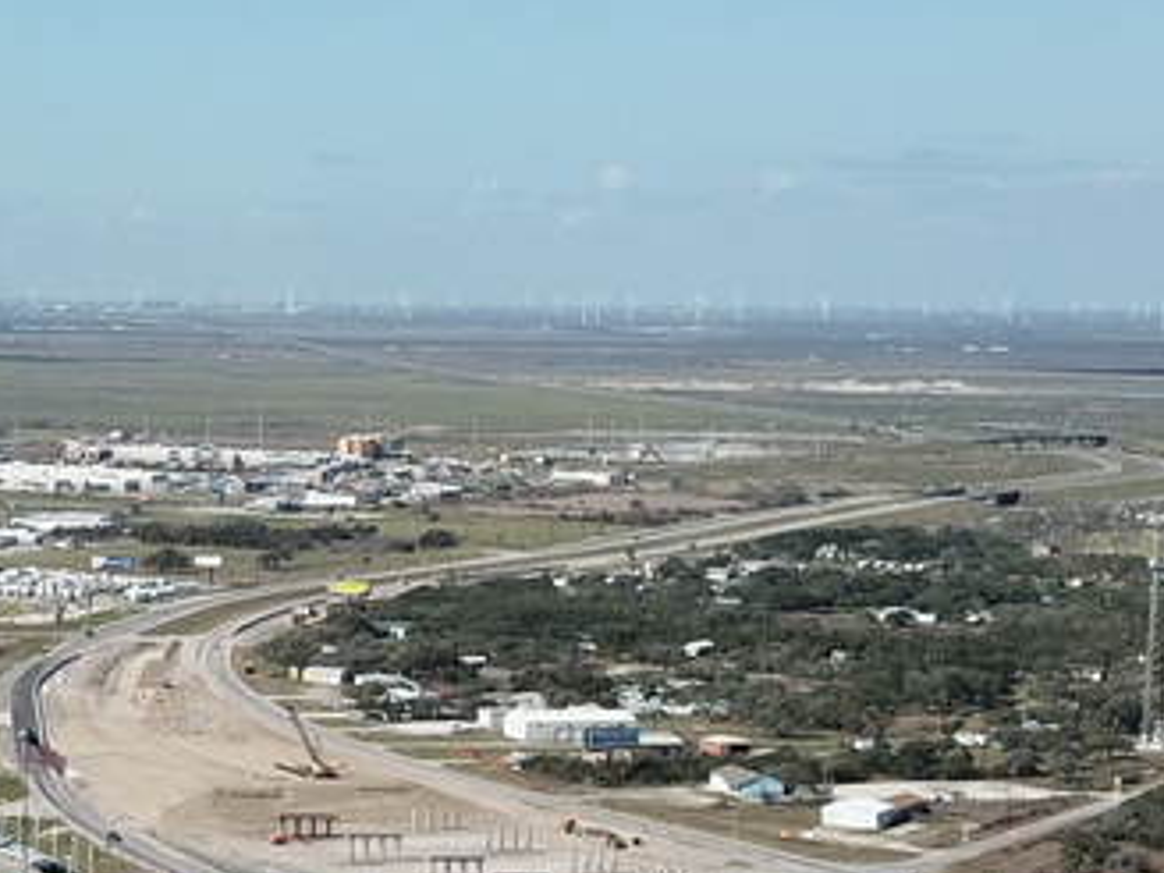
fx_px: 3833
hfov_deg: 17.1
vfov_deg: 13.0
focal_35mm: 114
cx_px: 213
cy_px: 600
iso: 100
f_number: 2.2
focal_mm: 4.73
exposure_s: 1/2169
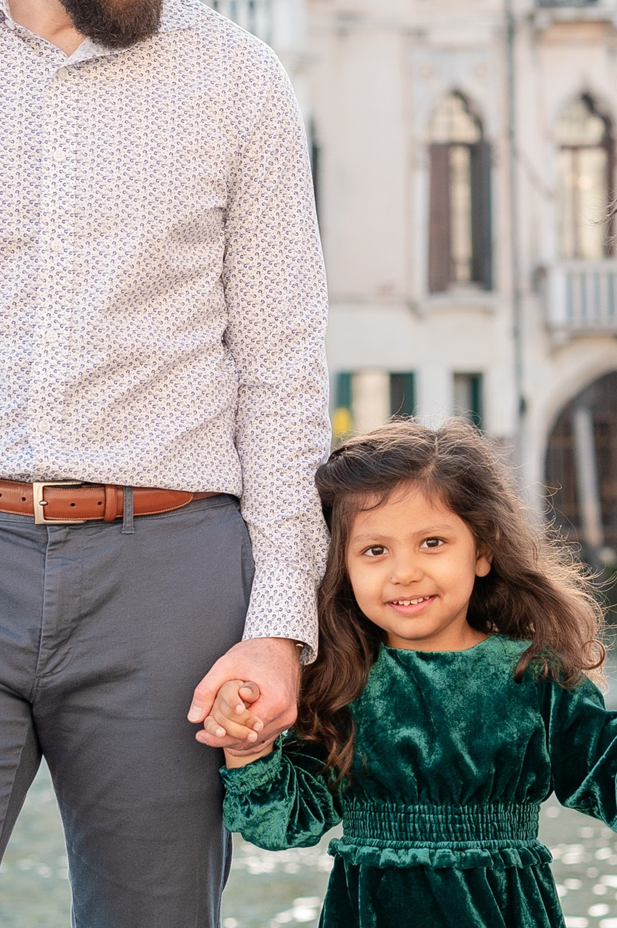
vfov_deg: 14.2
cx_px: 497
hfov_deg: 9.5
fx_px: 3707
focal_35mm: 144
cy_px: 350
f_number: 3.5
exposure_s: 1/400
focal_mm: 50
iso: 250
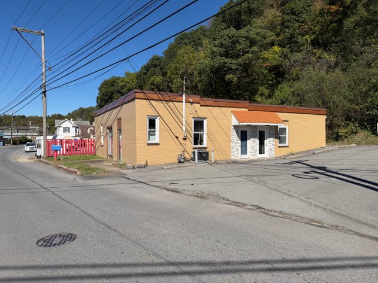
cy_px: 142
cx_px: 189
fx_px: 262
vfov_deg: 56.8
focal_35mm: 24
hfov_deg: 71.6
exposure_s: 1/6711
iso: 80
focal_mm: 6.76
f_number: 1.78
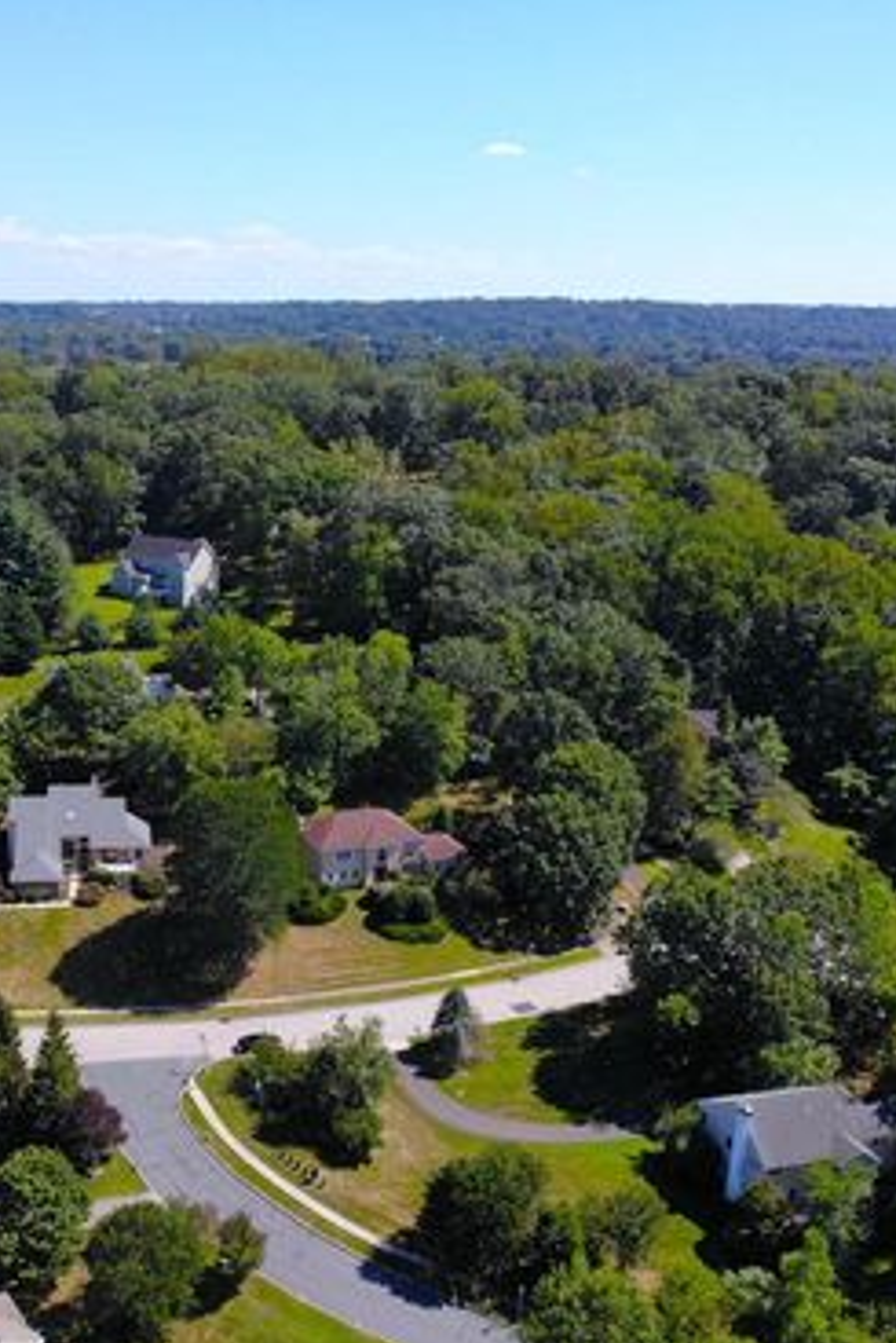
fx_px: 1268
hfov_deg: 36.9
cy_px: 668
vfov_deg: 55.8
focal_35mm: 34
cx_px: 124
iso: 105
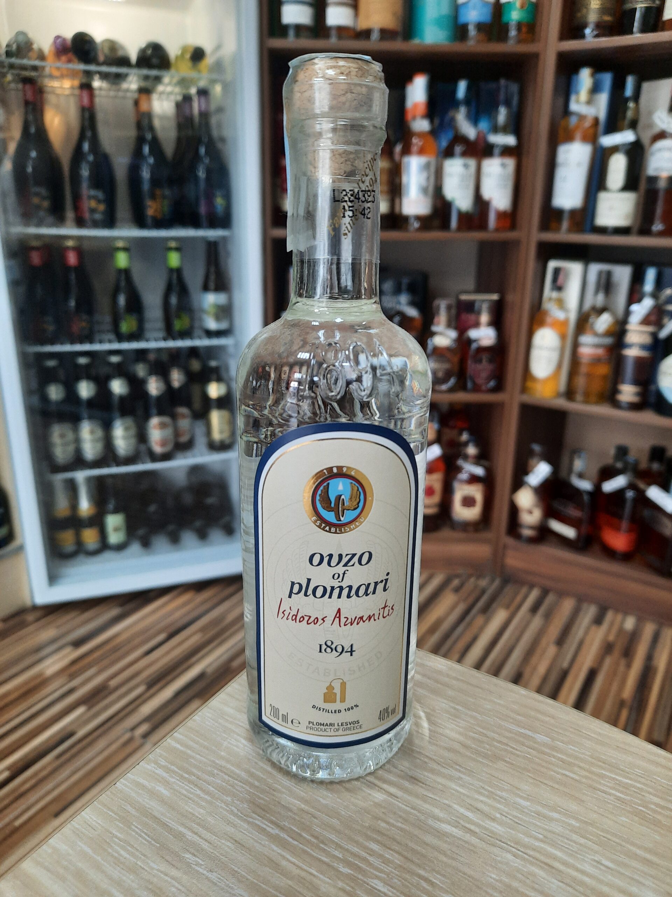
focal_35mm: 25
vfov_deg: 69.4
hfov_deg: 54.9
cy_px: 448
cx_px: 336
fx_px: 647
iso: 320
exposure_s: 1/50
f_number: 2
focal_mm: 4.6
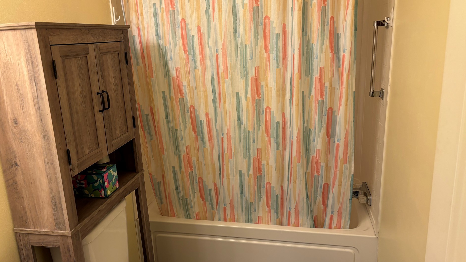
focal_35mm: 29
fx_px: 358
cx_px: 230
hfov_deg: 66.1
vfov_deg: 40.2
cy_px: 126
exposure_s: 1/60
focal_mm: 5.96
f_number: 1.6
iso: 80
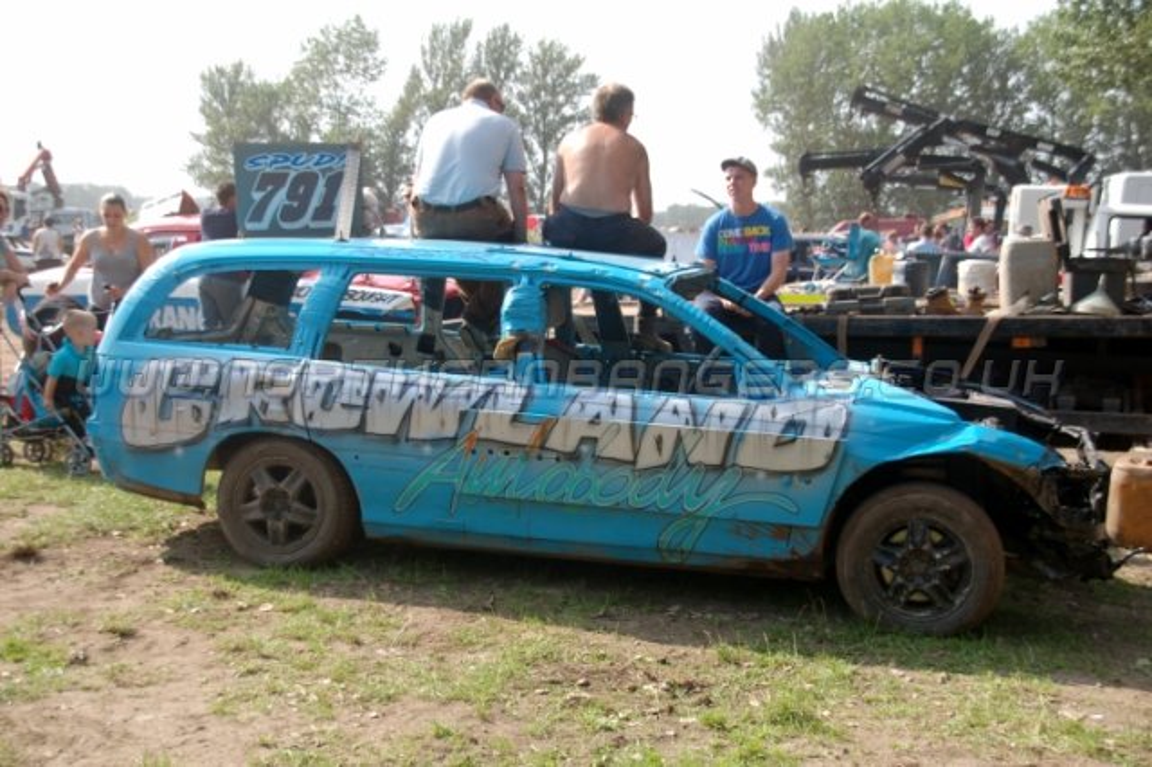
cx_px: 576
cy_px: 384
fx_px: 1487
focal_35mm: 46
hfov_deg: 42.3
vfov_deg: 28.9
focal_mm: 31
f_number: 4.5
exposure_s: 1/500
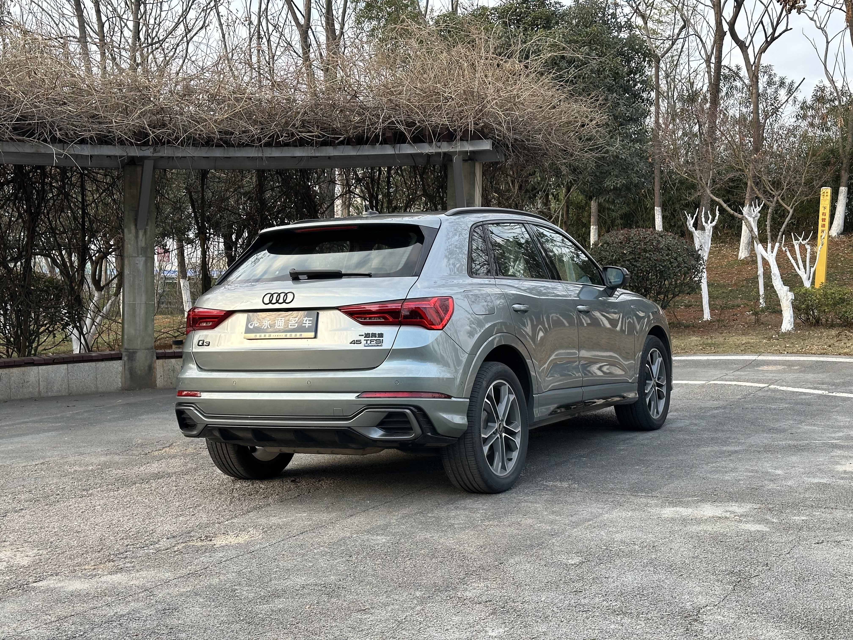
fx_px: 1183
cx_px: 426
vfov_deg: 30.3
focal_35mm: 48
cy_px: 320
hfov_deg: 39.7
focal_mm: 6.86
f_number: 1.78
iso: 64
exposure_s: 1/332
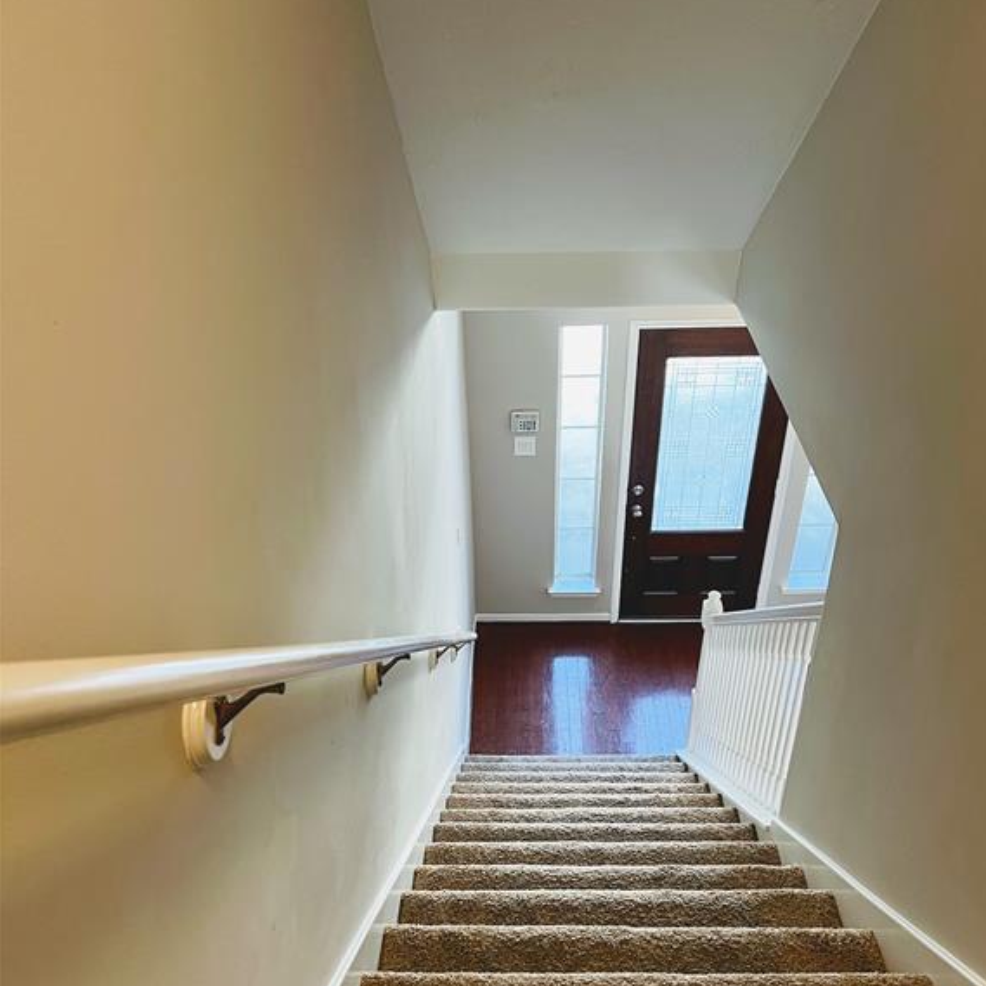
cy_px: 626
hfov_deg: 52.5
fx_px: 999
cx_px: 497
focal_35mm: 31
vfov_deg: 51.9
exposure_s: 1/60
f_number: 1.5
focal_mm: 5.7
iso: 100
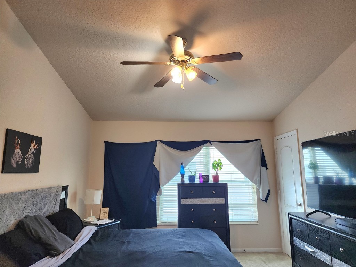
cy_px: 134
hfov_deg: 73.9
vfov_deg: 58.9
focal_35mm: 23
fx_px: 237
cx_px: 178
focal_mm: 6.4
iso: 200
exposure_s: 1/182
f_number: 1.8
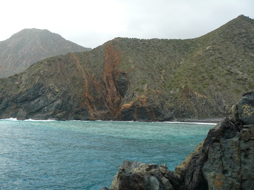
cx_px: 127
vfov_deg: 40.7
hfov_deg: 52.6
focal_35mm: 35
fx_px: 257
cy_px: 95
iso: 100
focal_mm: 7.4
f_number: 3.2
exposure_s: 1/100
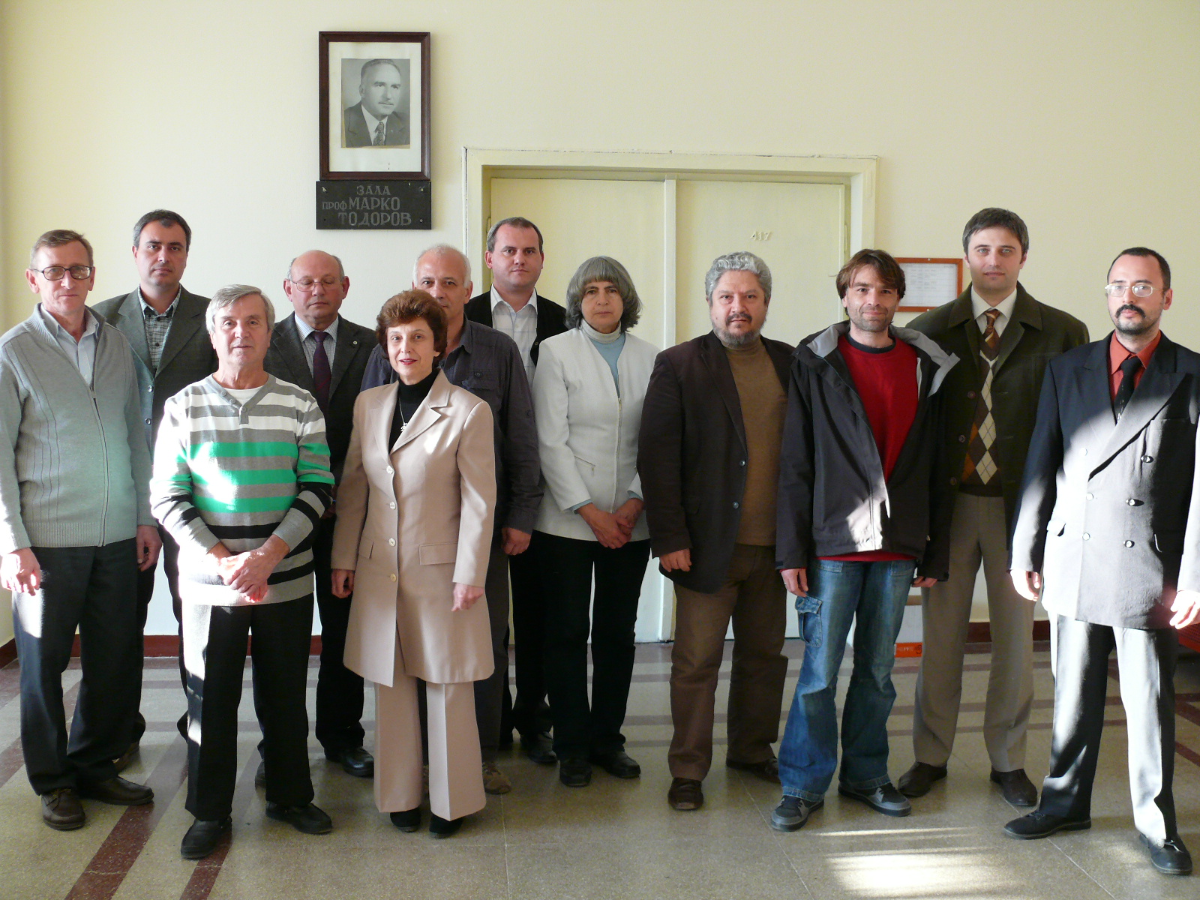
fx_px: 1283
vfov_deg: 38.7
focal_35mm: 37
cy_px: 450
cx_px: 600
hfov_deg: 50.1
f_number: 2.8
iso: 200
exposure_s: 1/30
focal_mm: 7.9
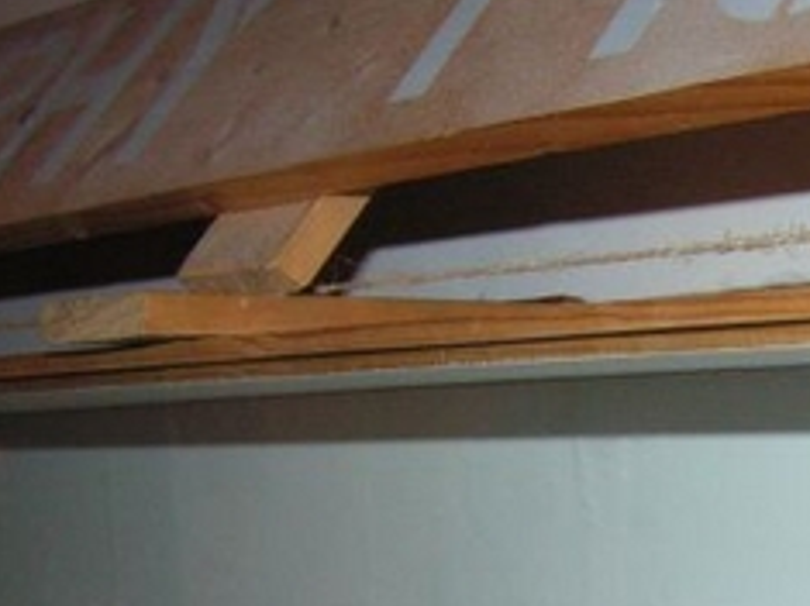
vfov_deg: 17.7
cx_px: 800
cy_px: 621
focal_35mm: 81
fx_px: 1894
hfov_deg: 23.2
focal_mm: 6.3
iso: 200
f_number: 2.8
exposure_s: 1/40
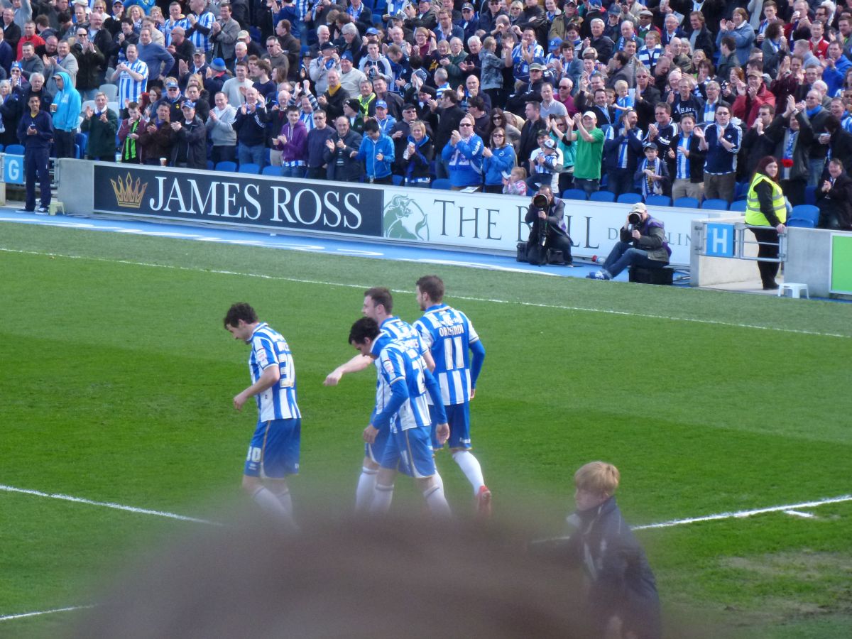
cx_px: 426
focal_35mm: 168
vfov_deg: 8.8
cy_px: 320
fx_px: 4135
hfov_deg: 11.8
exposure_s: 1/200
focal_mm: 30.1
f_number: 5.4
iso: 400
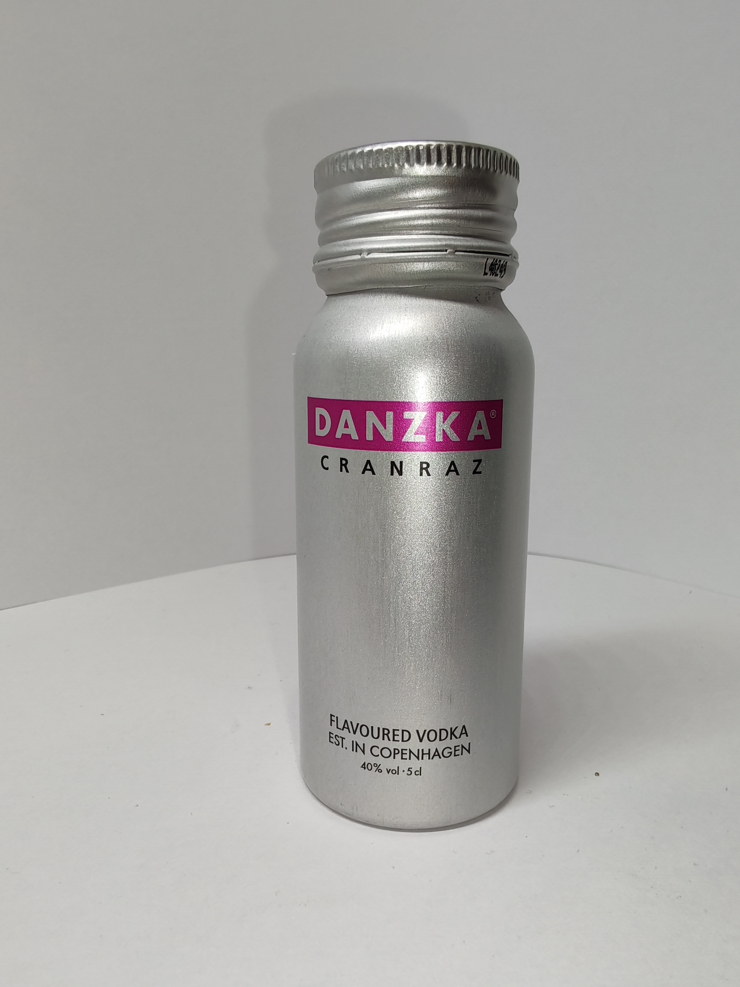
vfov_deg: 65.3
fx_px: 770
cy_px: 494
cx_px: 370
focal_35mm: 27
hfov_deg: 51.4
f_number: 2.2
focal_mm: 1.96
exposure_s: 1/100
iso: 50
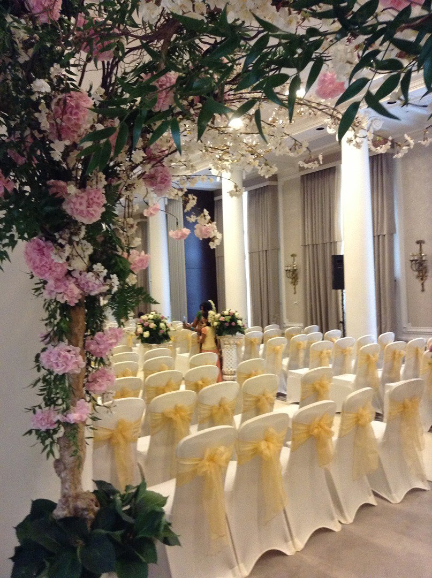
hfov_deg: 42.9
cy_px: 289
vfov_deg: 55.4
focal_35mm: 33
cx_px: 216
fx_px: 550
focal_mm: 3.3
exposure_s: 1/17
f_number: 2.4
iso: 250
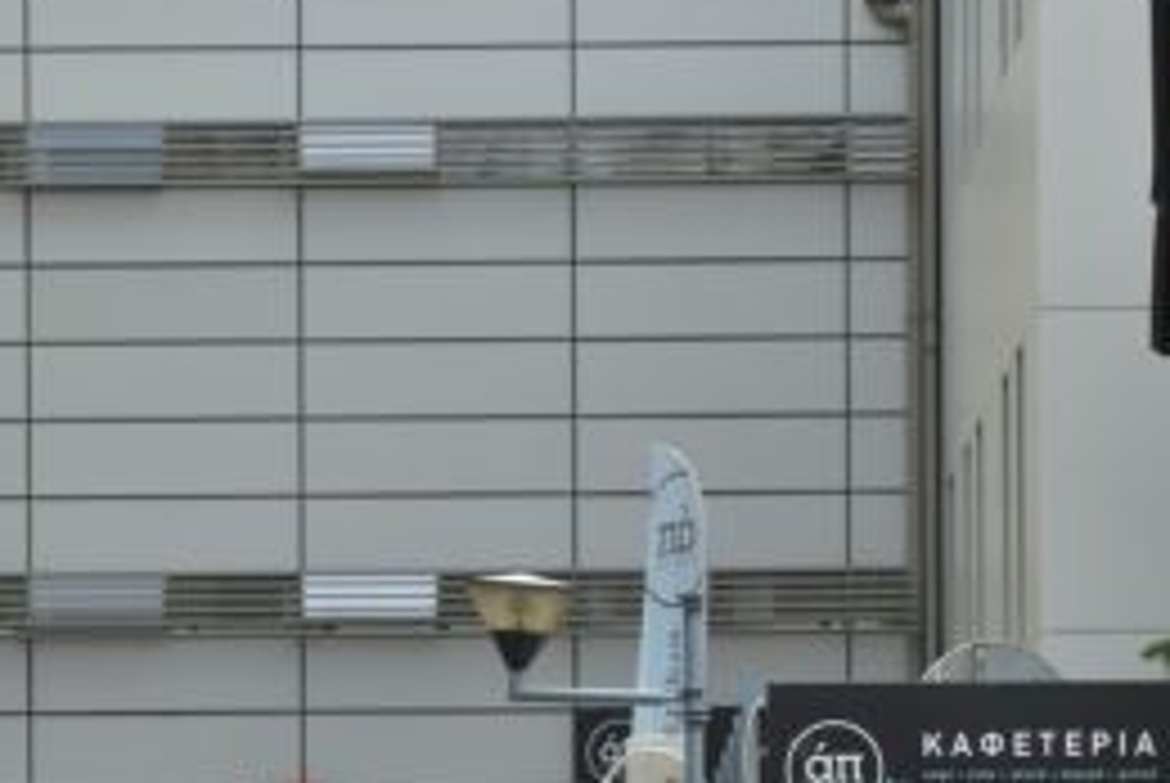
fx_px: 9598
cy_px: 893
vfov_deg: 4.7
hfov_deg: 7.0
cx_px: 378
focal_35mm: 295
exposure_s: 1/320
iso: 1100
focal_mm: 120
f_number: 18
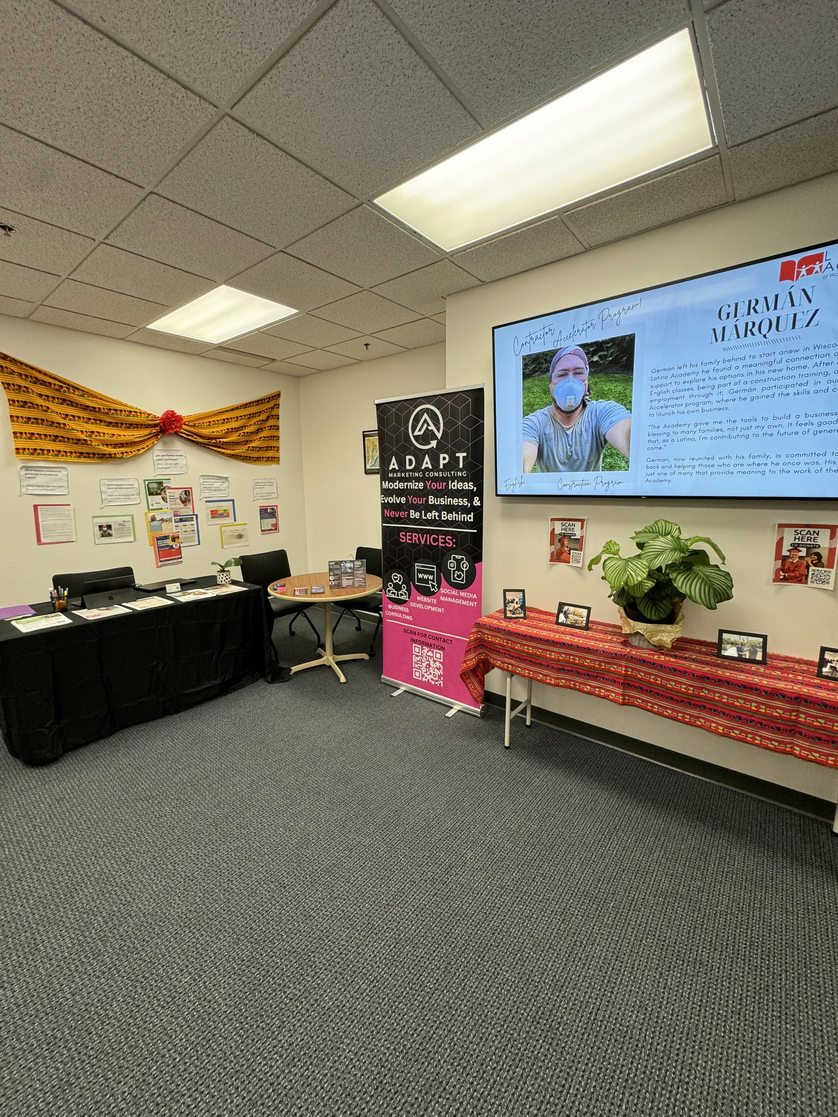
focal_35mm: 14
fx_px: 452
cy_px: 558
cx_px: 419
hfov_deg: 85.7
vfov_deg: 102.1
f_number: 2.2
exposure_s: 1/120
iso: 160
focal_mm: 2.22
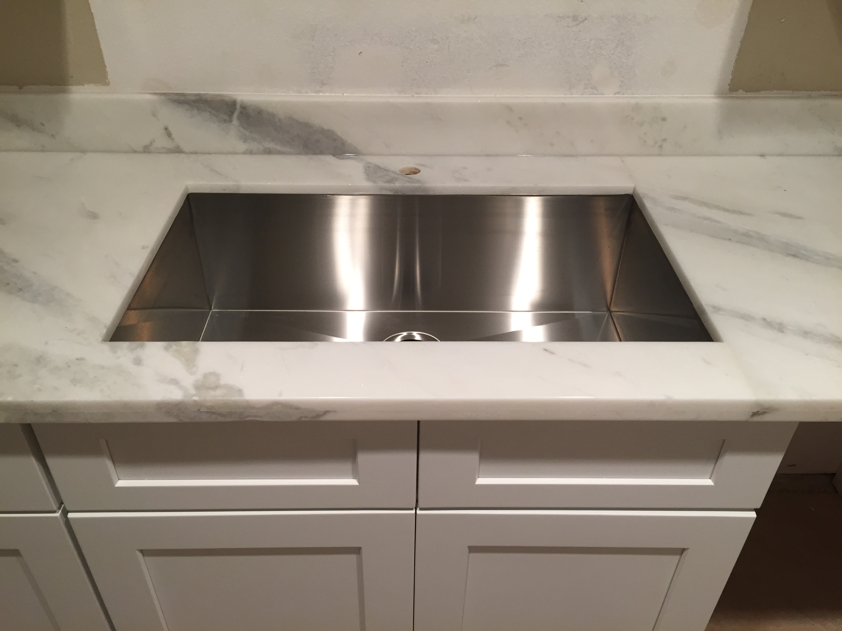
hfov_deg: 61.7
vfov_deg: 48.2
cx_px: 421
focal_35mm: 29
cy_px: 316
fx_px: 705
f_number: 2.2
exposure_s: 1/30
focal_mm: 4.15
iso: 80
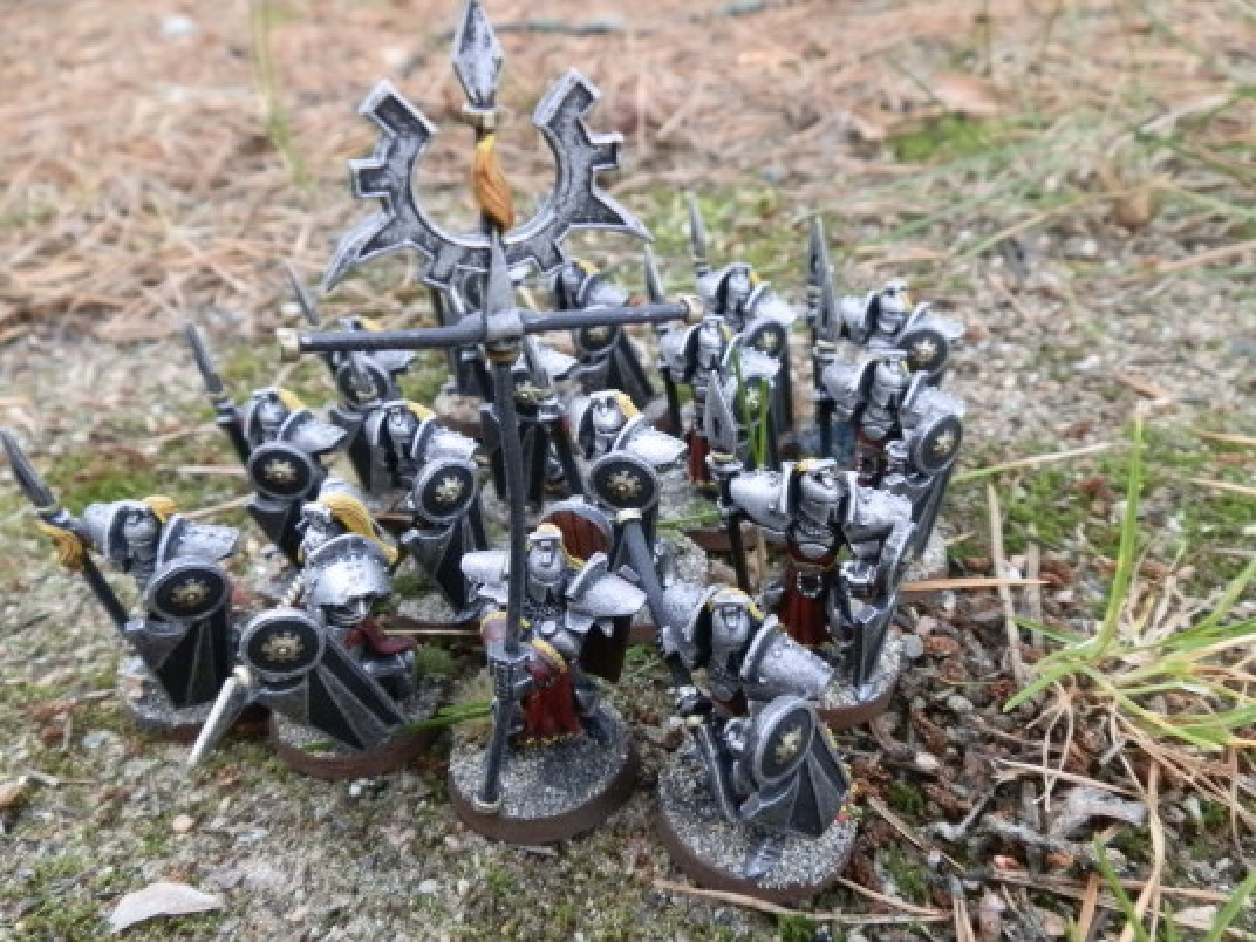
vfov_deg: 49.7
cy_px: 471
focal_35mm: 28
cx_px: 628
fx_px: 1016
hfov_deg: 63.4
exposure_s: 1/250
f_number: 3.1
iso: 400
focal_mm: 5
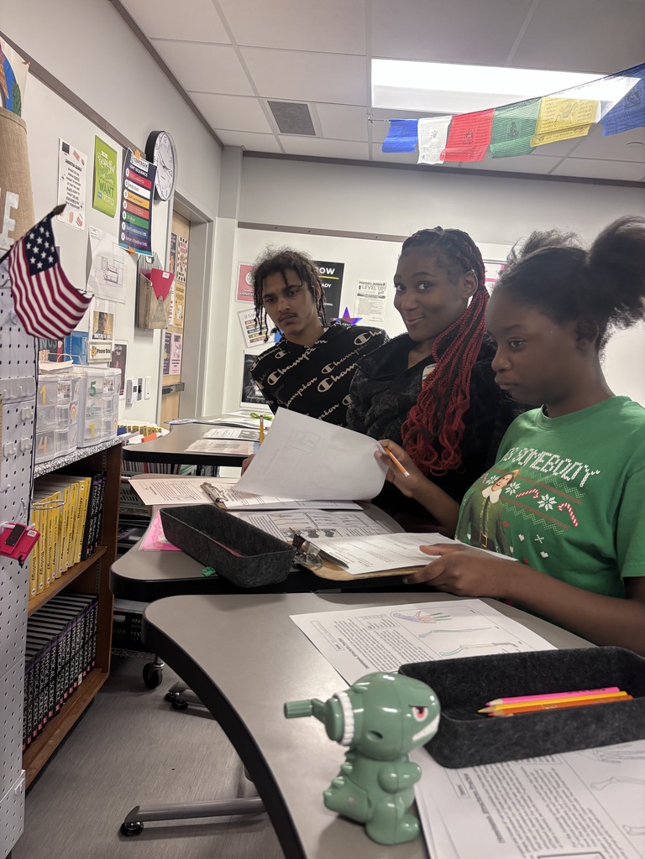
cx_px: 322
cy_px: 430
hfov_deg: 53.1
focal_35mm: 26
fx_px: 646
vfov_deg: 67.3
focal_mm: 5.96
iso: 200
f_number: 1.6
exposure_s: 1/60
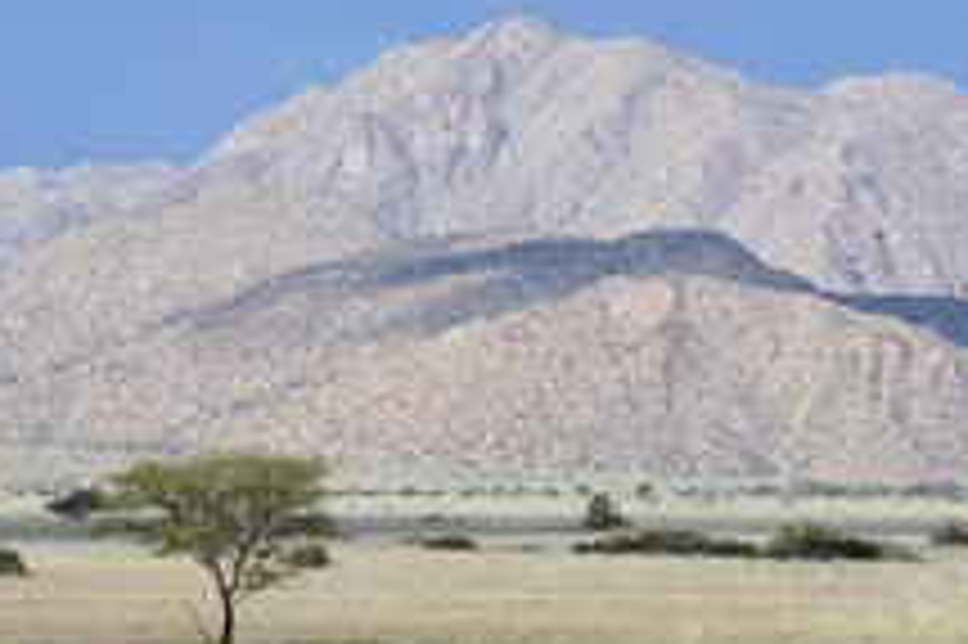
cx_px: 747
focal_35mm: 391
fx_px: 10505
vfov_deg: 3.5
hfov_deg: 5.3
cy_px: 293
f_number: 7.1
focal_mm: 200
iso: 800
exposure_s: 1/3200
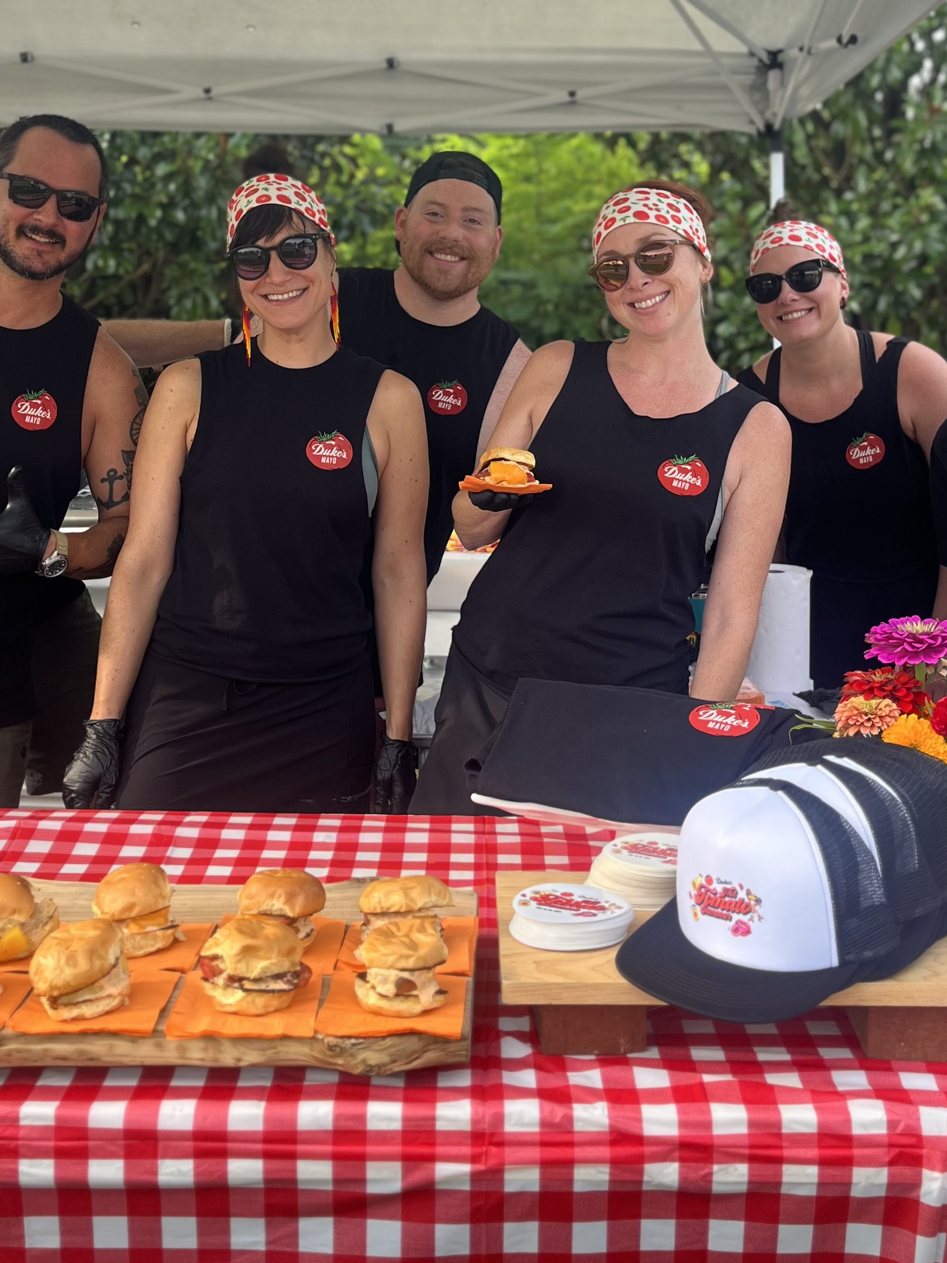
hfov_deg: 32.2
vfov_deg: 41.3
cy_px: 378
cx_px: 453
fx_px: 1642
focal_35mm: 45
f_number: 1.6
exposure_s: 1/445
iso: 50
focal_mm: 5.1
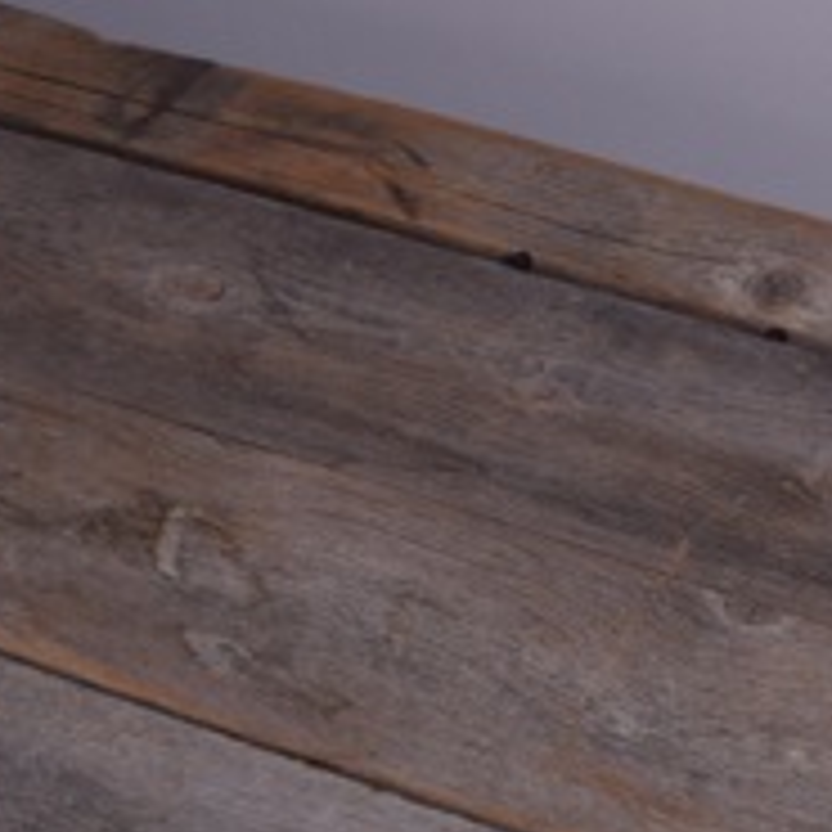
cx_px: 958
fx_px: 3753
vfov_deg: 12.3
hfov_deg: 12.4
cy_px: 1064
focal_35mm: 138
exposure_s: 1/125
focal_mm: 20
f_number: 6.3
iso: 200
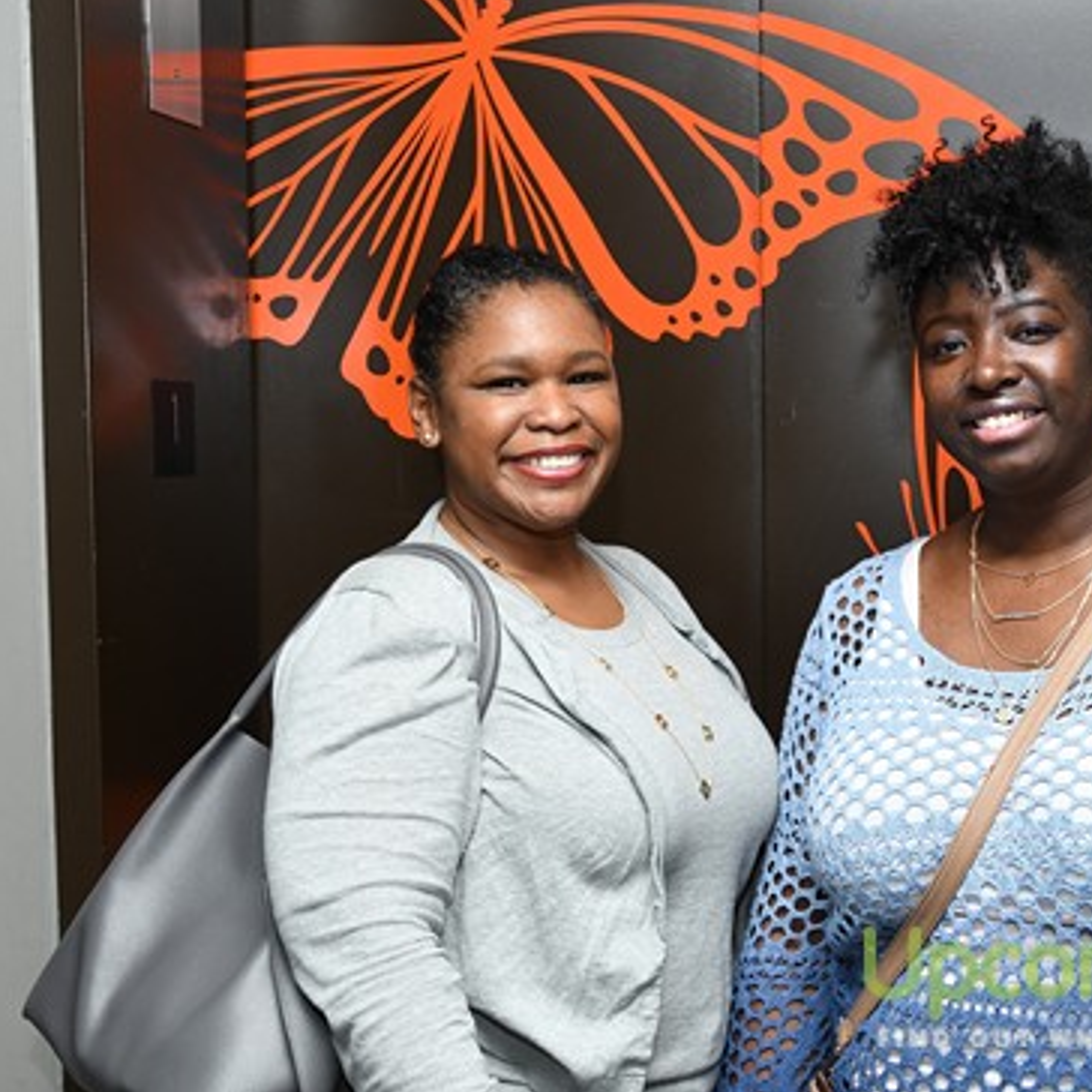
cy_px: 544
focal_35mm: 54
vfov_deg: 31.6
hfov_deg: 31.3
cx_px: 759
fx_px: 1927
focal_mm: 28
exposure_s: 1/125
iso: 800
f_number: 6.3
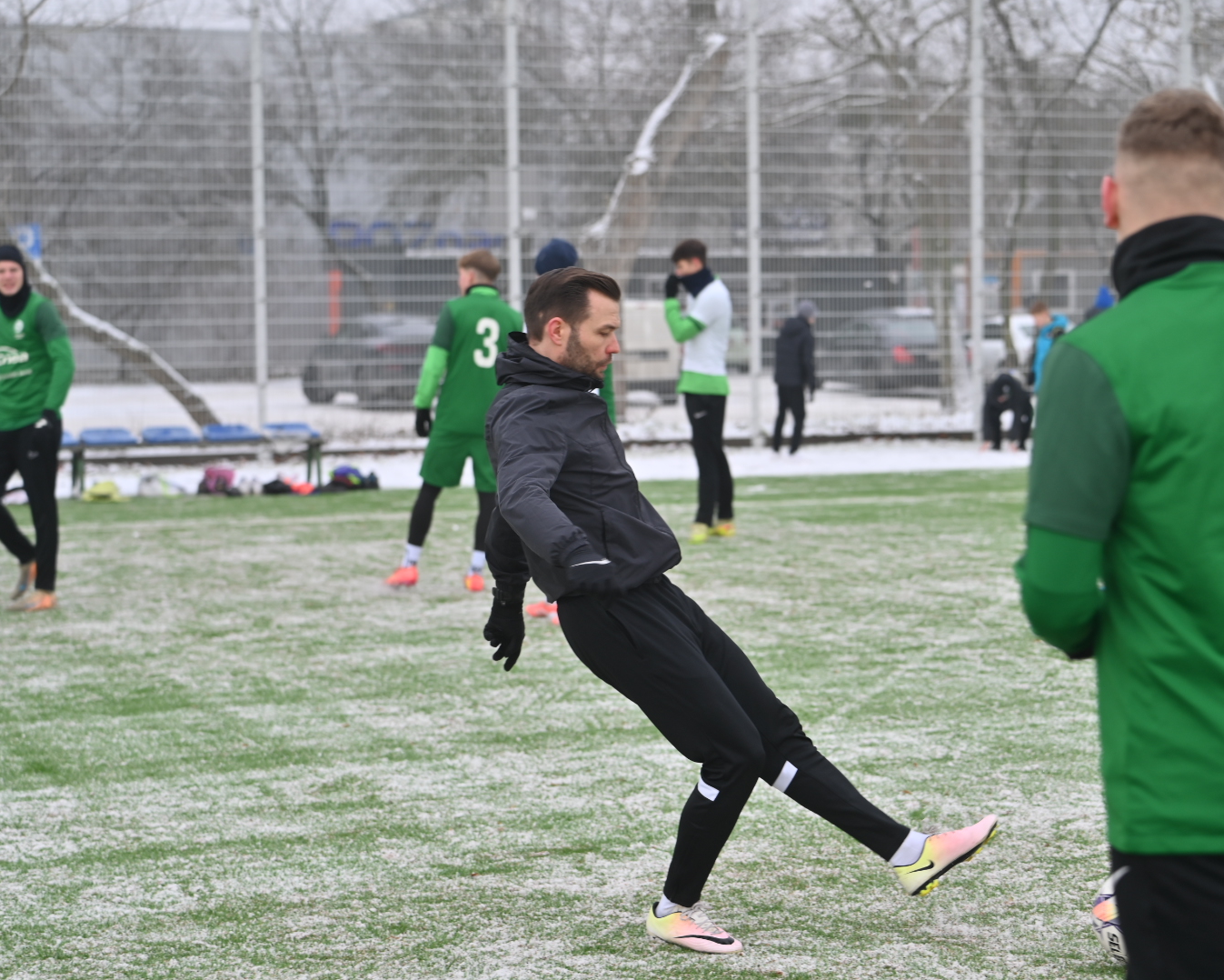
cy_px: 490
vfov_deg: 19.4
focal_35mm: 79
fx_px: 2862
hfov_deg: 24.1
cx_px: 651
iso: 100
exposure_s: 1/400
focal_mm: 70
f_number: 3.5
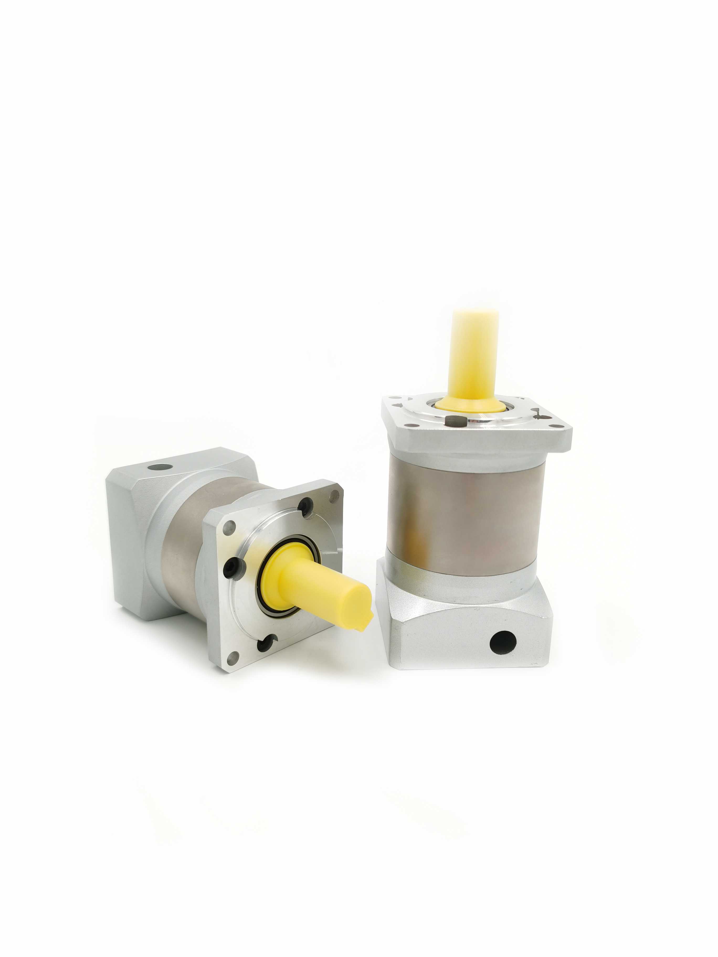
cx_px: 359
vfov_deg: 65.3
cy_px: 478
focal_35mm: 27
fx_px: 747
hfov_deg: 51.4
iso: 50
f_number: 1.6
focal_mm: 5.56
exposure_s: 1/476
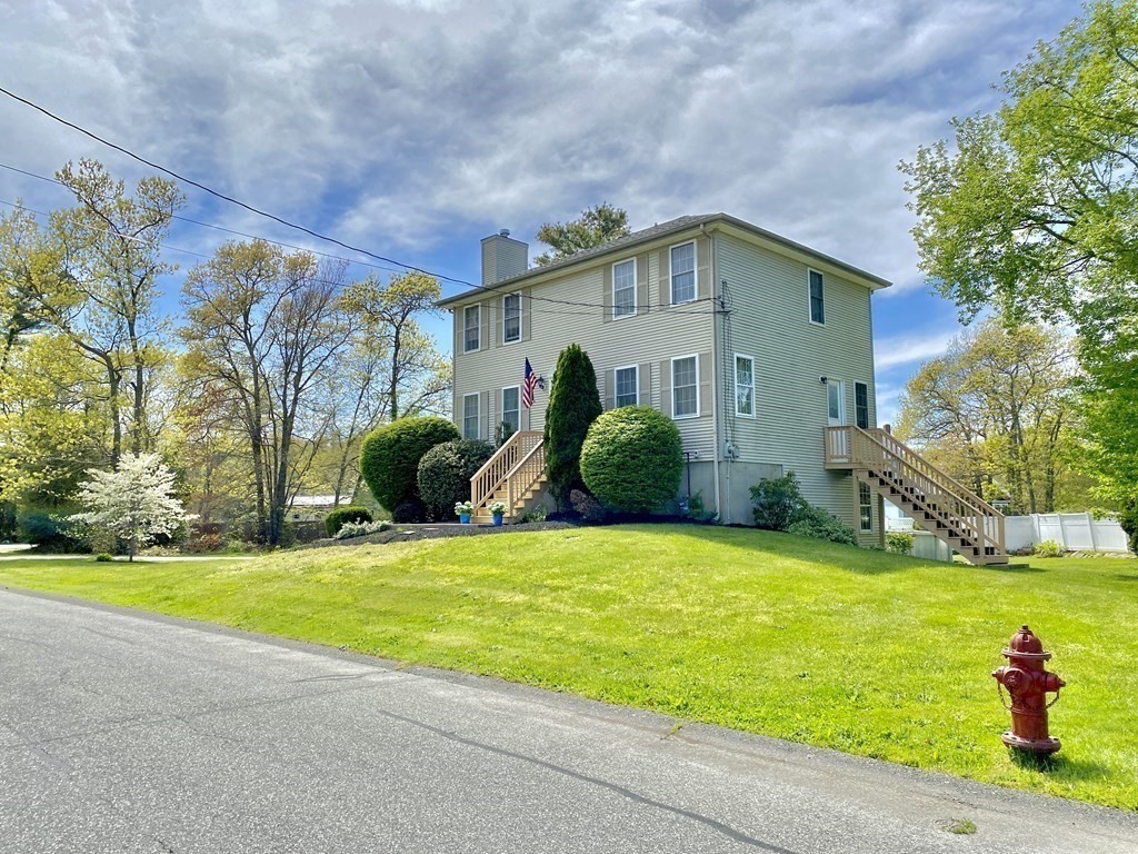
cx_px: 569
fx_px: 855
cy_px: 427
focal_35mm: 26
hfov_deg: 67.3
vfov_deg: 53.1
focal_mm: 4.25
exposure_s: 1/4808
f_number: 1.8
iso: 32
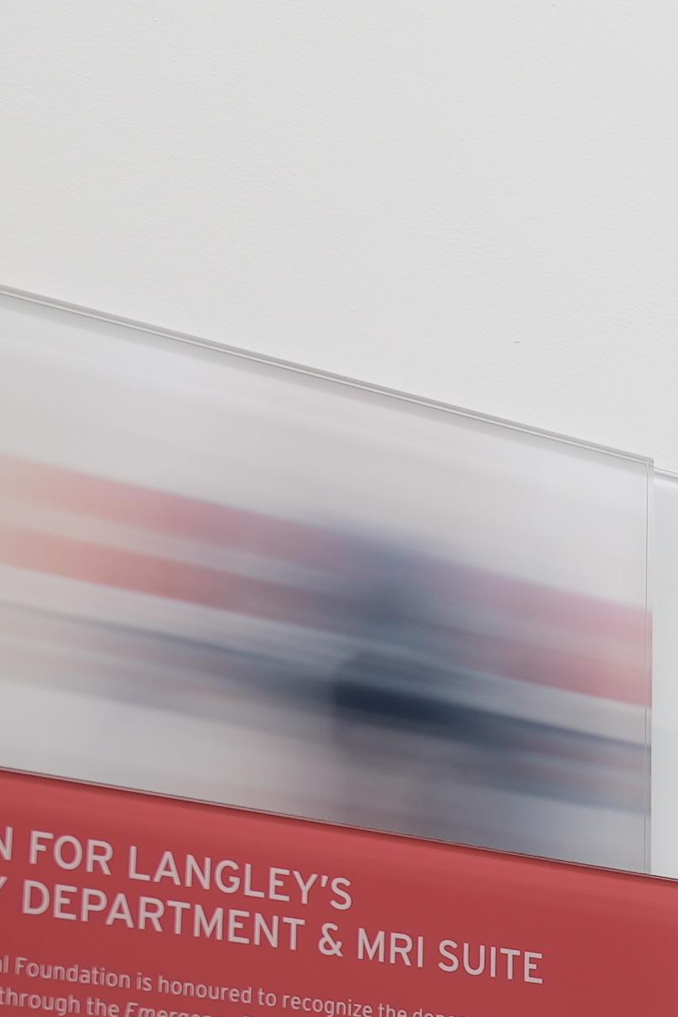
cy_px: 1137
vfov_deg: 22.7
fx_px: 2373
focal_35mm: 84
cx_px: 840
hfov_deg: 15.6
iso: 80
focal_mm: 24
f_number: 2.8
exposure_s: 1/125
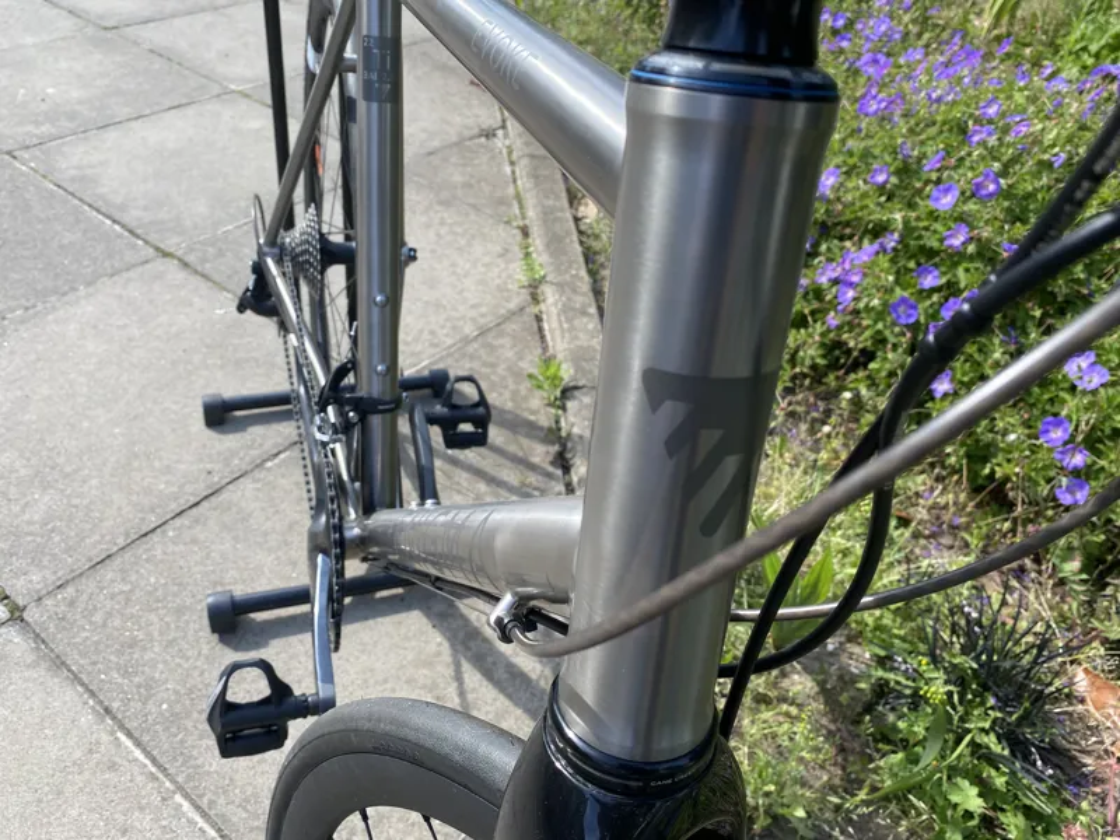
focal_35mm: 26
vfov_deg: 53.1
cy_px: 420
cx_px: 560
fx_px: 841
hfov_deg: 67.3
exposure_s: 1/606
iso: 32
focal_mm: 4.25
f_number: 1.8
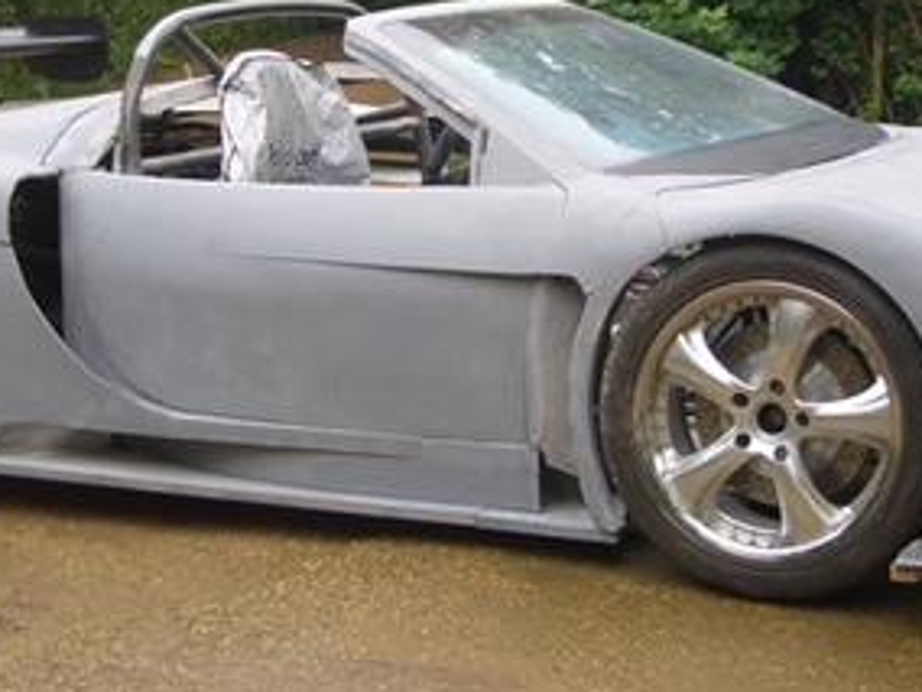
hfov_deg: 24.7
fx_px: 2104
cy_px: 244
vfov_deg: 18.6
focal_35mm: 79
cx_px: 422
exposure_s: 1/160
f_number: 2.6
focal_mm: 5.8
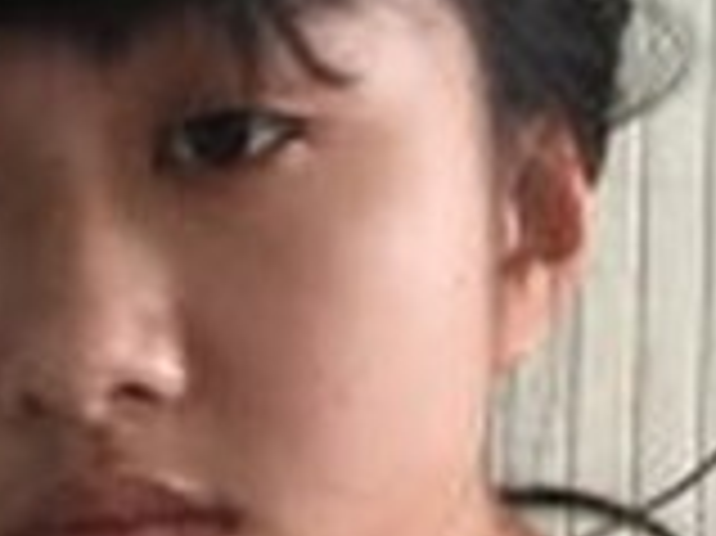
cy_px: 1335
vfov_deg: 6.4
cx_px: 221
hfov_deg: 9.0
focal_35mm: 219
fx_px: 4526
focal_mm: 4.15
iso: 100
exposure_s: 1/33
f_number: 2.2
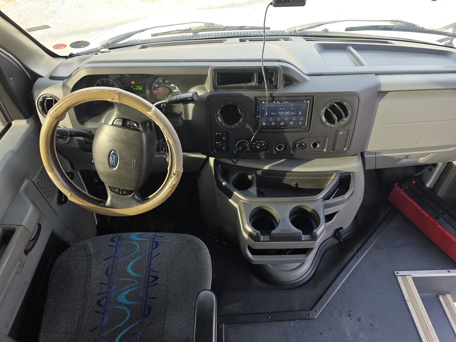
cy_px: 171
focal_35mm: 23
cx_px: 228
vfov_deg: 58.9
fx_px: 303
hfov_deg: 73.9
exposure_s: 1/66
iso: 20
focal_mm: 6.3
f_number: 1.7
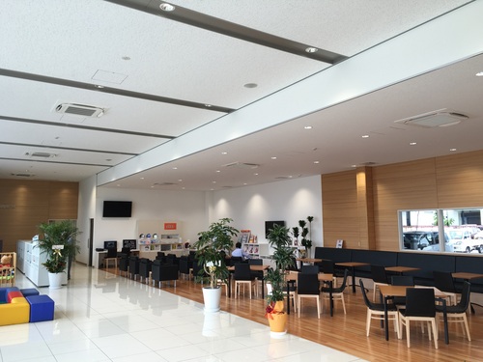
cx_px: 242
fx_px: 405
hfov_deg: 61.7
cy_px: 181
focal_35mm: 29
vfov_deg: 48.2
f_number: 2.2
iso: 25
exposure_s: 1/124
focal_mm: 4.15
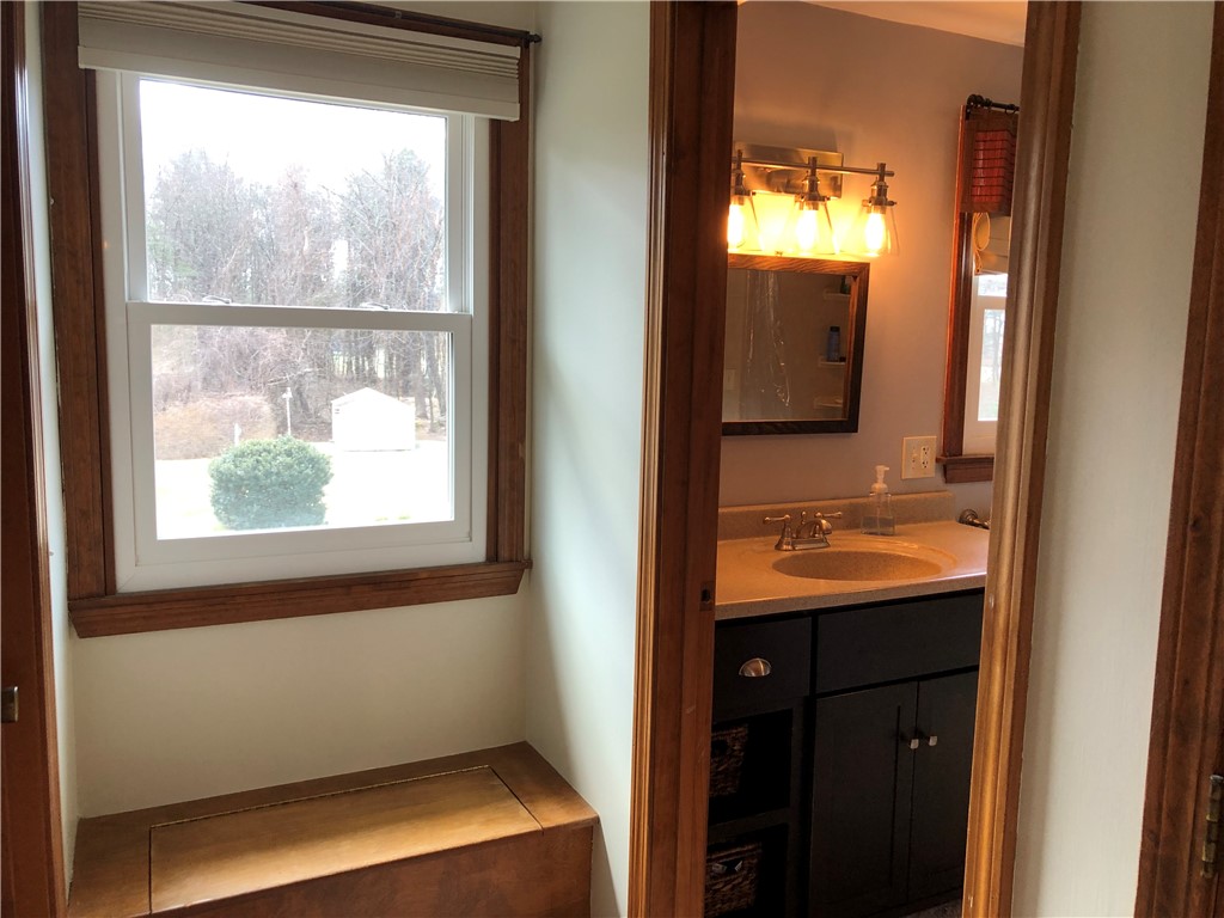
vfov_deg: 49.7
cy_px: 459
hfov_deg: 63.4
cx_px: 612
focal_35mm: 28
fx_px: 990
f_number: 1.8
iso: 20
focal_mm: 3.99
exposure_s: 1/30
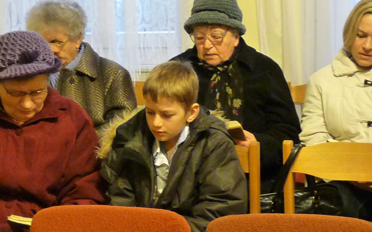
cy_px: 92
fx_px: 913
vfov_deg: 14.5
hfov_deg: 23.0
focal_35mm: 90
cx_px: 179
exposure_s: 1/8
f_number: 2.8
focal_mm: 5.2
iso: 400
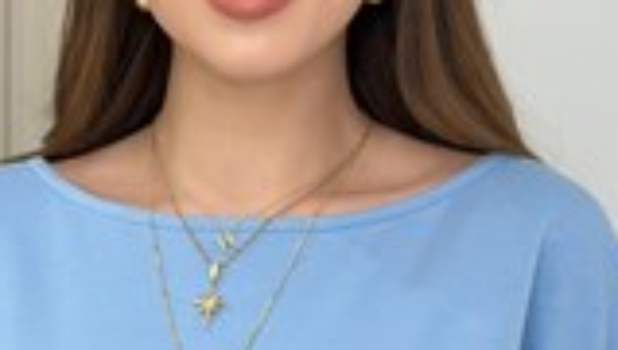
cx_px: 257
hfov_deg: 12.3
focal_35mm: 175
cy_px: 535
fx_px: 2872
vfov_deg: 6.9
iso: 64
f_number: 1.78
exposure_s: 1/129
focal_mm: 6.86
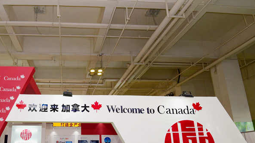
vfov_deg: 41.8
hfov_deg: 66.3
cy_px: 104
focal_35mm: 27
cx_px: 69
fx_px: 183
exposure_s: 1/200
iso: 500
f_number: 5
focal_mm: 16
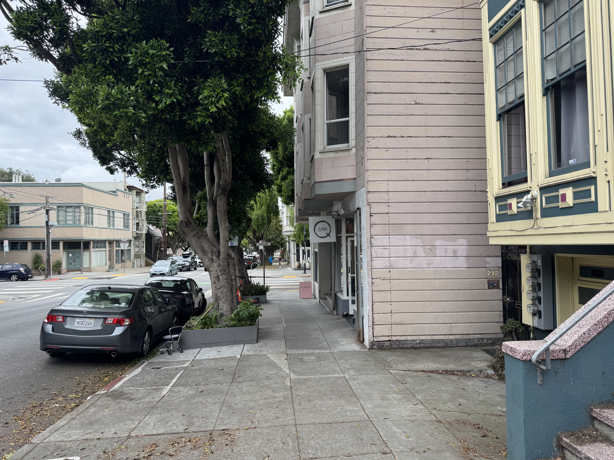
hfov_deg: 71.6
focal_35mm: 24
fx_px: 426
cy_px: 230
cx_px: 307
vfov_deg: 56.8
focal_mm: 6.76
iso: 80
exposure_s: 1/739
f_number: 1.78
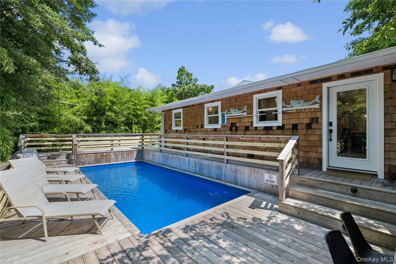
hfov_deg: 100.4
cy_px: 132
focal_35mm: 15
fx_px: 165
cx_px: 198
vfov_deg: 77.3
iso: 640
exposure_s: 1/500
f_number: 14
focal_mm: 15
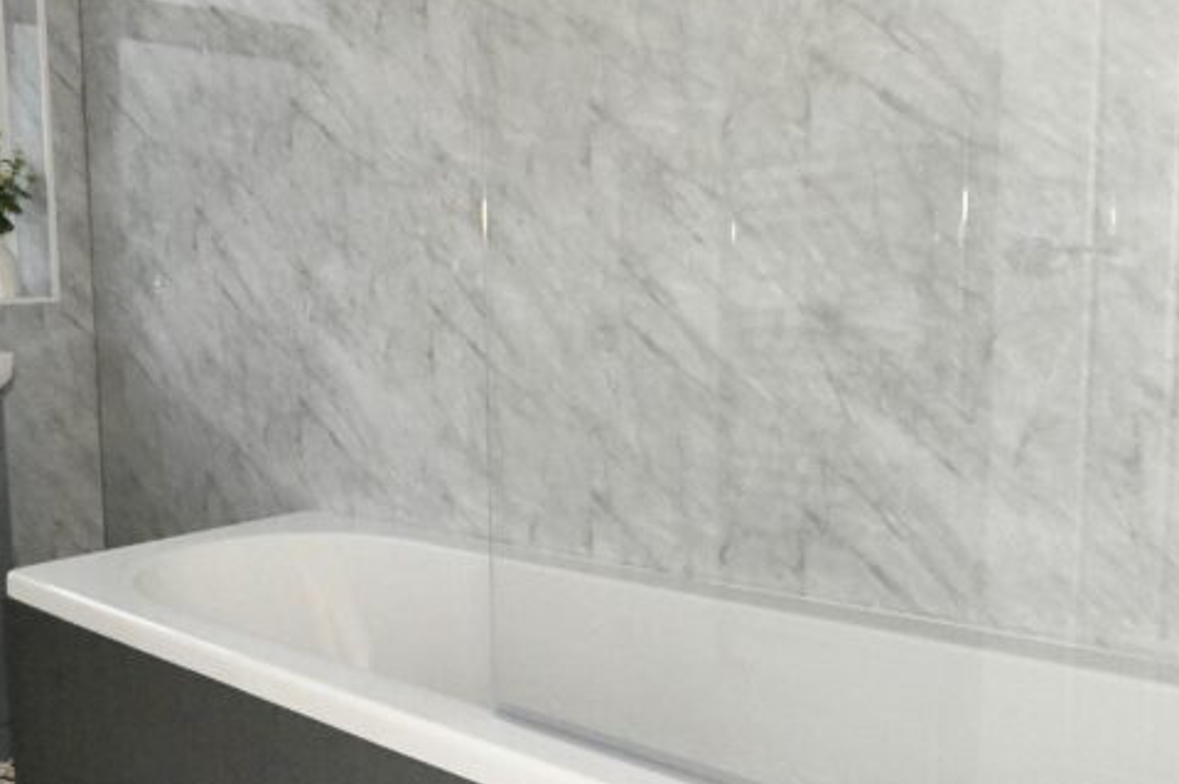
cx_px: 211
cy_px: 419
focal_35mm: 32
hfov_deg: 54.2
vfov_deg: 41.0
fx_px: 1047
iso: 6400
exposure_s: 1/60
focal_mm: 15
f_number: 10
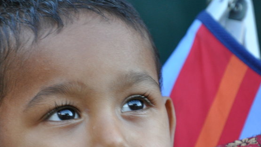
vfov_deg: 4.9
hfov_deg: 8.7
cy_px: 123
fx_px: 1709
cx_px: 135
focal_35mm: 247
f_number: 5.6
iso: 800
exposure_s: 1/80
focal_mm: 85
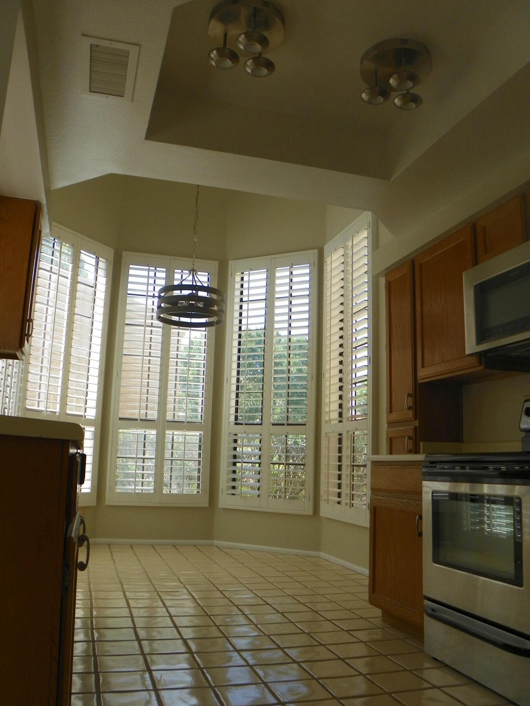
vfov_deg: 61.6
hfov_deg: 48.2
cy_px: 363
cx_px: 270
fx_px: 592
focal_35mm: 29
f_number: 3.5
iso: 64
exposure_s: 1/160
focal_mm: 4.6
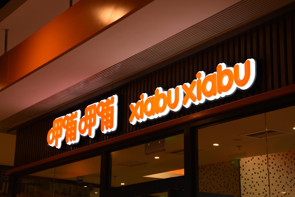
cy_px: 98
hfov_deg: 27.0
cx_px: 148
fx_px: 615
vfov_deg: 18.2
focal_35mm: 75
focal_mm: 75
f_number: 7.1
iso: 1600
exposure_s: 1/80
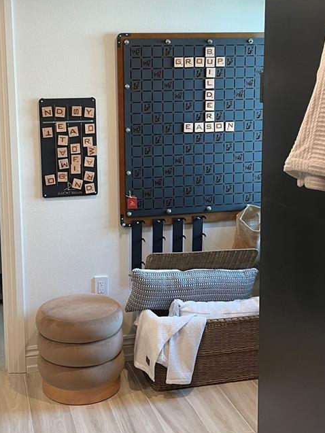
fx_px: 613
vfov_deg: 38.8
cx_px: 108
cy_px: 175
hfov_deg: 29.5
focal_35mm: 49
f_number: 1.6
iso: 100
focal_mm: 4.2
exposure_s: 1/60
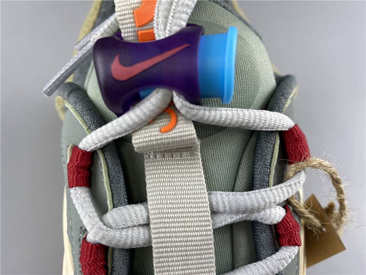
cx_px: 183
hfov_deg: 67.3
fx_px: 275
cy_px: 138
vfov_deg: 53.1
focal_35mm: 26
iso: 64
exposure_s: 1/100
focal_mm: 4.25
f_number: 1.8
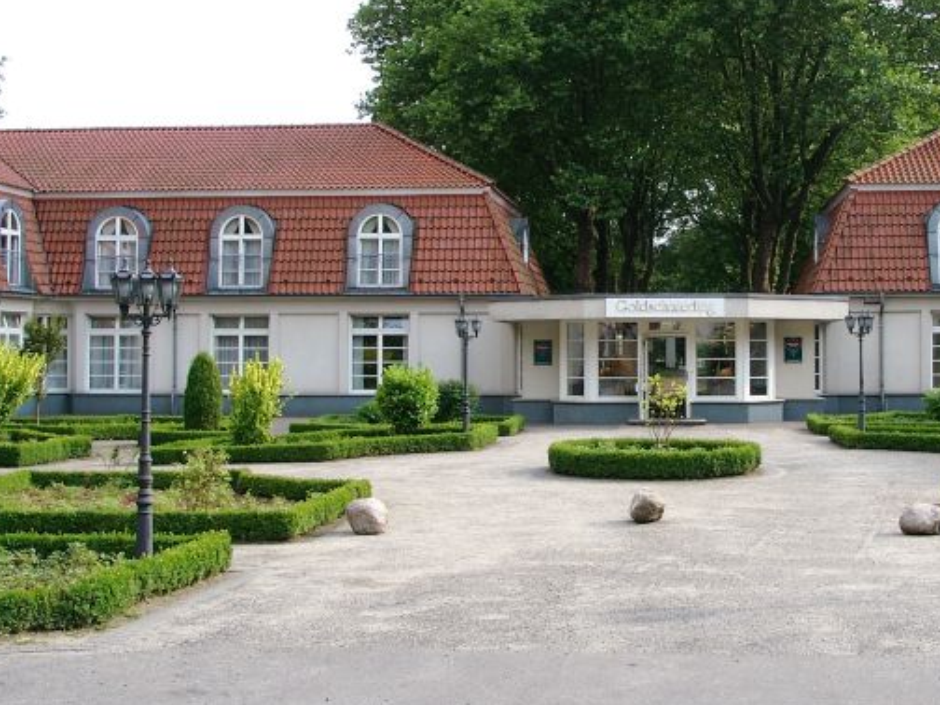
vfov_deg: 26.9
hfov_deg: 35.3
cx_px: 604
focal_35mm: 54
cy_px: 242
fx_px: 1466
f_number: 4
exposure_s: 1/191
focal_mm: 7.13
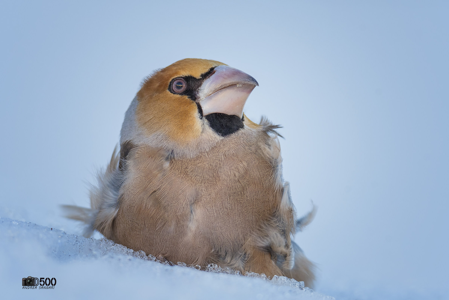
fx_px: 7483
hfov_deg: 3.4
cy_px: 150
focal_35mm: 600
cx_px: 224
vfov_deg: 2.3
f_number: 6.3
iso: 1000
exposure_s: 1/500
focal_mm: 400
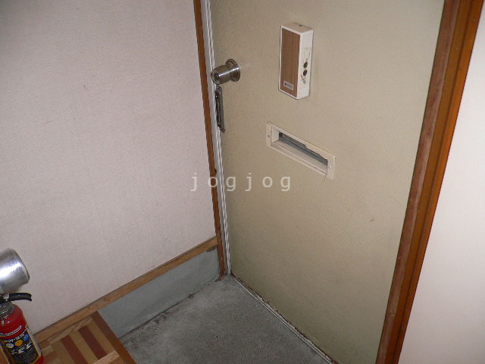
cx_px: 242
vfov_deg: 40.7
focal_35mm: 35
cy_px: 182
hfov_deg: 52.6
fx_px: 490
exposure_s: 1/60
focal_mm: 5.8
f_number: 2.8
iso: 100
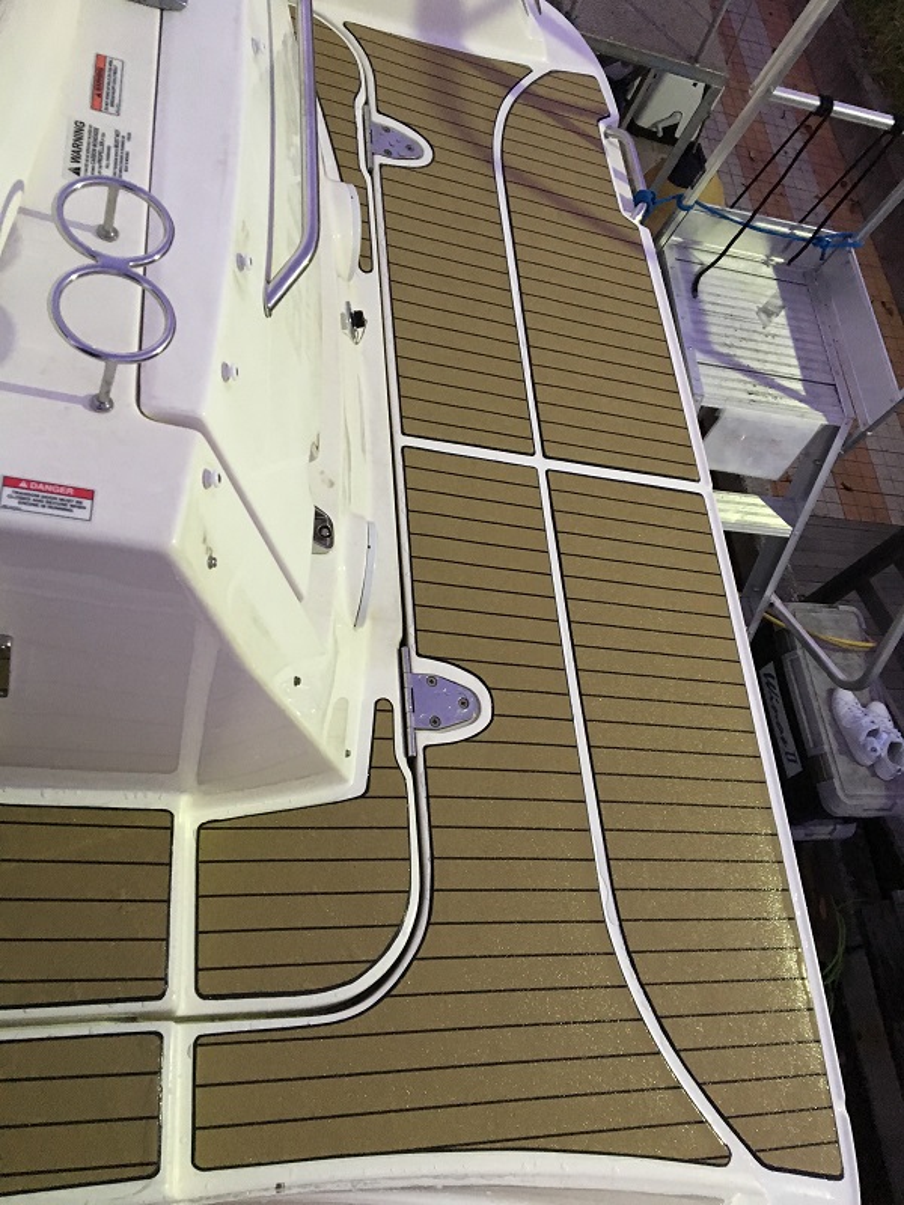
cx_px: 452
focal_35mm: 29
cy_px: 602
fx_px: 1010
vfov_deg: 61.7
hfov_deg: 48.2
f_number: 2.2
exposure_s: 1/33
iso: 250
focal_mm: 4.15
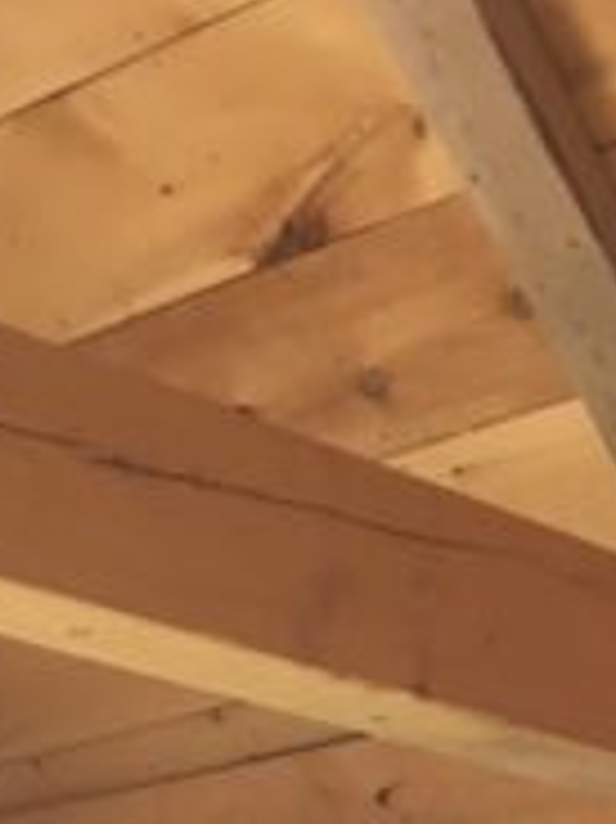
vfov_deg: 13.0
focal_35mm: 127
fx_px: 3017
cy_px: 1761
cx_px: 418
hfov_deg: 11.6
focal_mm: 4.15
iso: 100
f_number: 2.2
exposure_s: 1/30
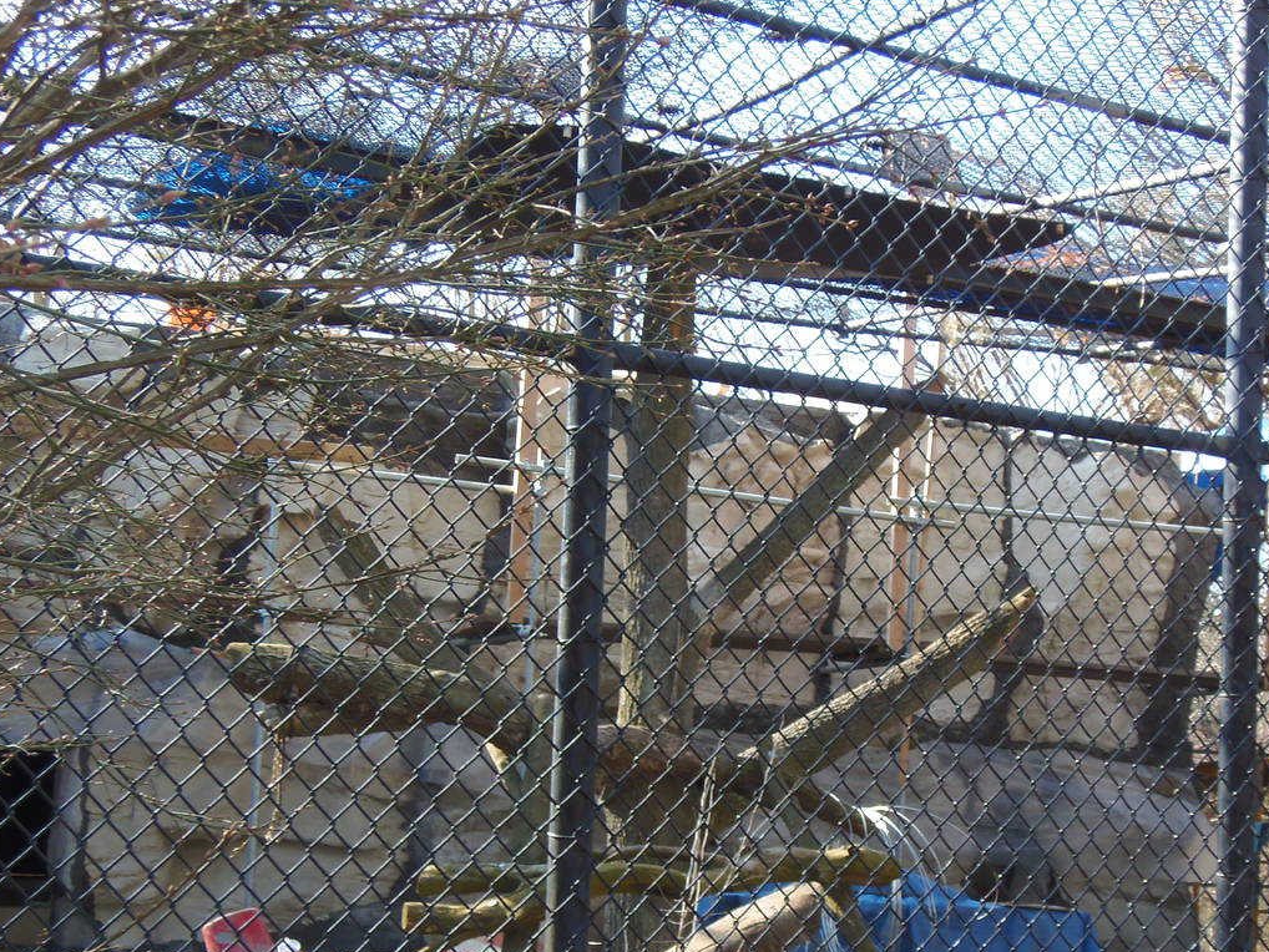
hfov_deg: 34.9
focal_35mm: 55
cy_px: 668
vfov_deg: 26.4
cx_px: 669
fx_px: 2017
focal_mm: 6.5
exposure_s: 1/100
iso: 64
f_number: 3.4
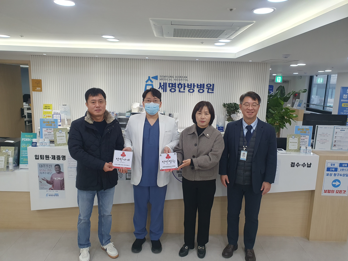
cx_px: 174
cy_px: 130
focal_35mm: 26
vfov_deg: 53.1
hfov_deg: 67.3
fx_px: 261
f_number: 2.4
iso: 125
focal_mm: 4.32
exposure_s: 1/120
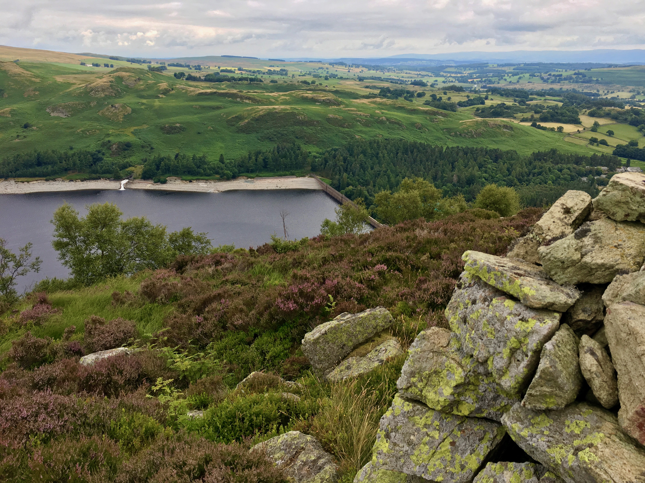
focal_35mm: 29
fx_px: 540
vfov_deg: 48.2
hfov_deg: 61.7
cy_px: 242
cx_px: 322
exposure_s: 1/452
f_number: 2.2
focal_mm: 4.15
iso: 25
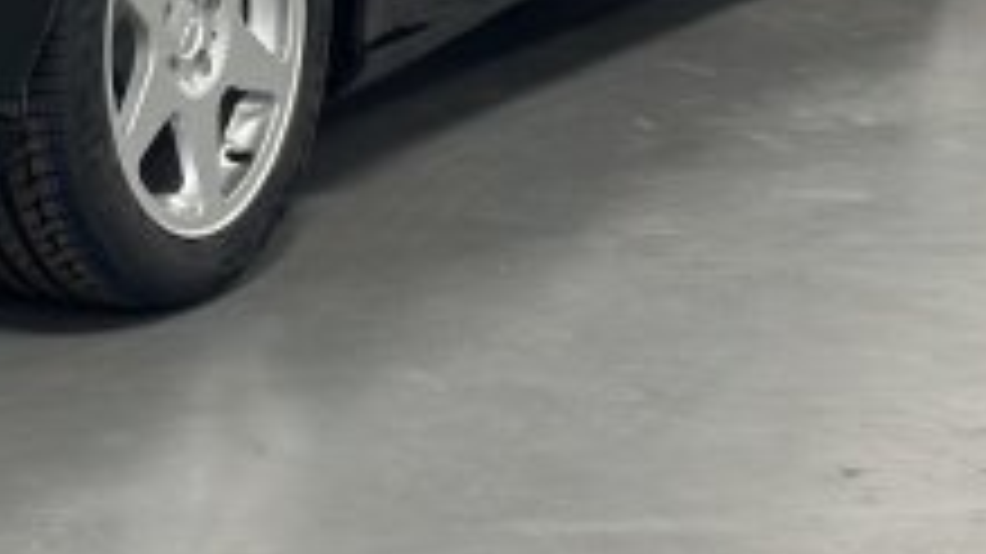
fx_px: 3999
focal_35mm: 153
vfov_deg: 7.8
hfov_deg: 13.6
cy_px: -257
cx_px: -221
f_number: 1.78
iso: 125
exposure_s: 1/50
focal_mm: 6.86
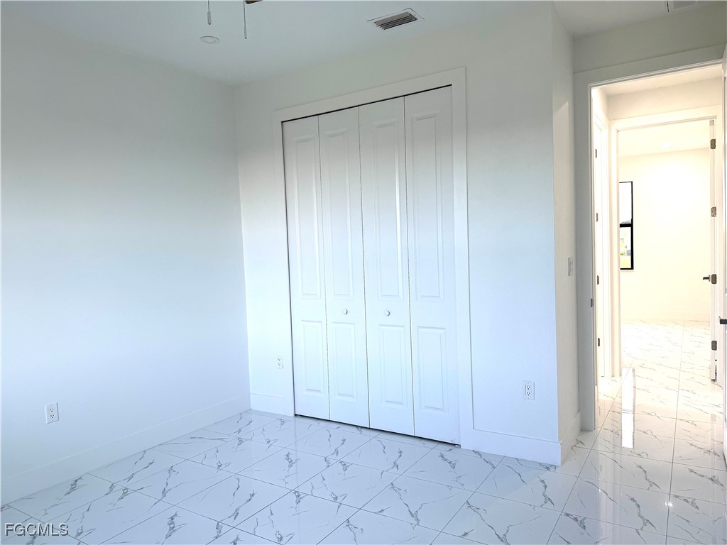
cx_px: 364
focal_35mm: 24
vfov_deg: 56.8
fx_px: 504
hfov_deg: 71.6
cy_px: 272
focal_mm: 6.76
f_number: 1.78
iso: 80
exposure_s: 1/121
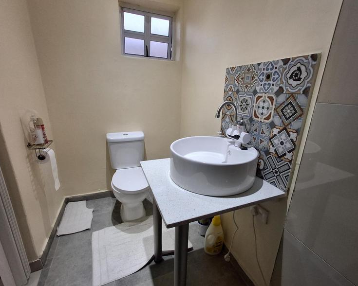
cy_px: 144
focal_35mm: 17
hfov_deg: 89.5
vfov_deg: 77.0
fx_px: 180
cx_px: 191
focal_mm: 1.64
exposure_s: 1/40
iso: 100
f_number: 2.2
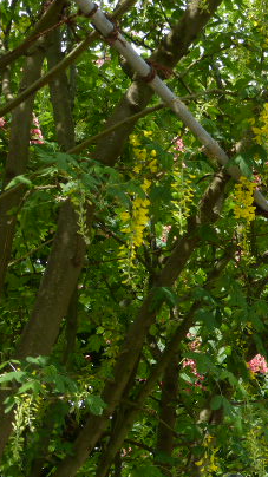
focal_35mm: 69
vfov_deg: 30.6
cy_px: 211
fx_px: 872
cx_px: 303
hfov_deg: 16.9
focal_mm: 6.9
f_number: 3.9
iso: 100
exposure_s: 1/250
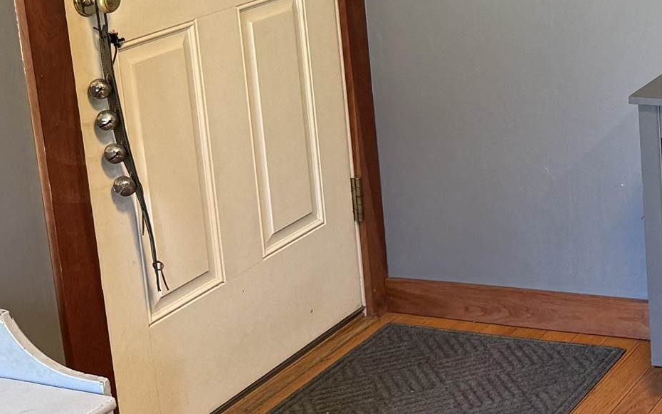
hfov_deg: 22.9
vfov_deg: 15.3
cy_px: 15
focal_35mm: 84
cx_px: 765
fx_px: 1515
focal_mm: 6.76
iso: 200
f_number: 1.78
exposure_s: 1/60
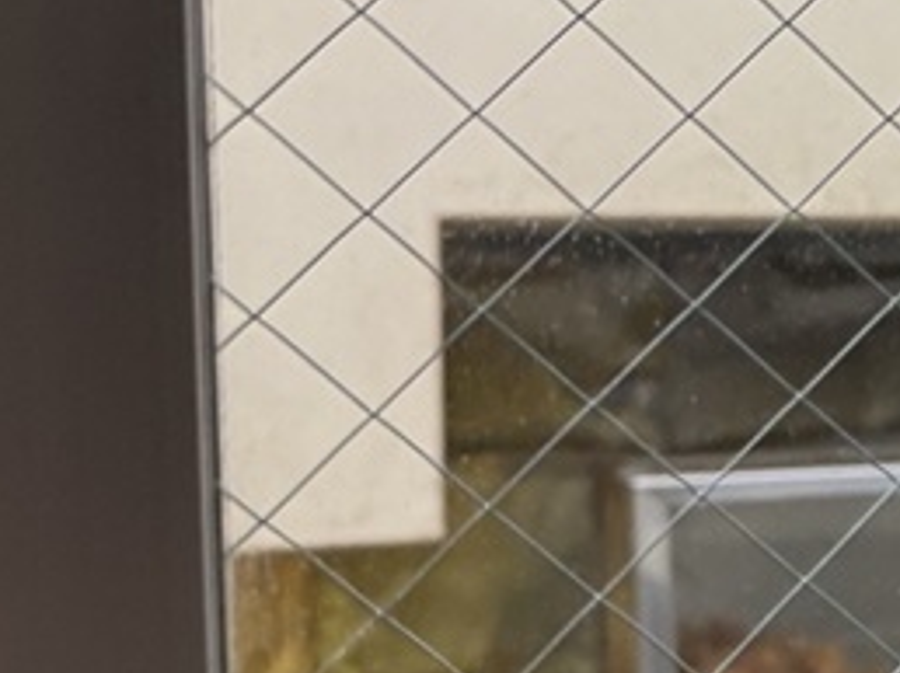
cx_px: 1613
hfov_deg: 17.3
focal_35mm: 93
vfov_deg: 15.9
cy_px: 375
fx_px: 2416
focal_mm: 6.76
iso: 160
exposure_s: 1/100
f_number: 1.78
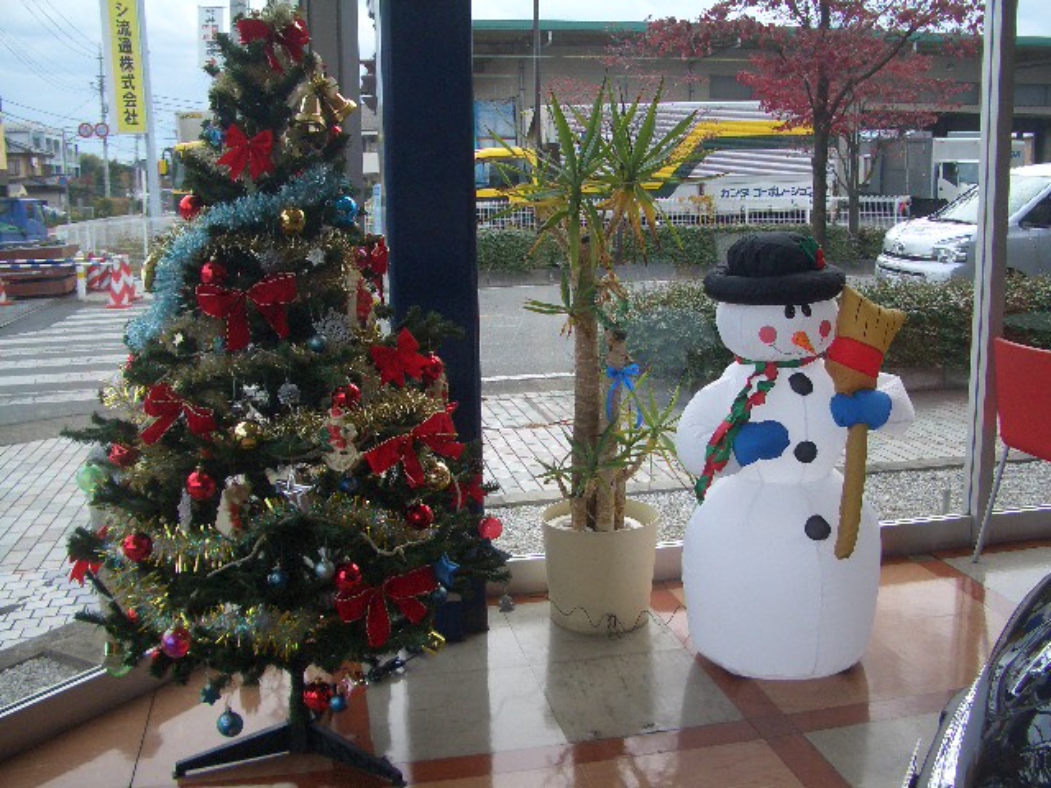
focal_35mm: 35
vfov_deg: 40.7
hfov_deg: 52.6
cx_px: 526
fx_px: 1063
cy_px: 394
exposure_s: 1/250
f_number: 2.6
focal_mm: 5.8
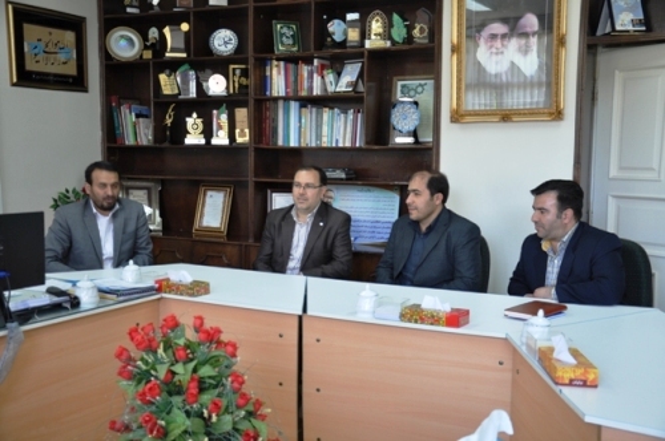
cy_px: 220
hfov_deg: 53.2
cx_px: 332
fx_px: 664
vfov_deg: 36.8
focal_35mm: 36
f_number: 3.8
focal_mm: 24
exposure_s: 1/13
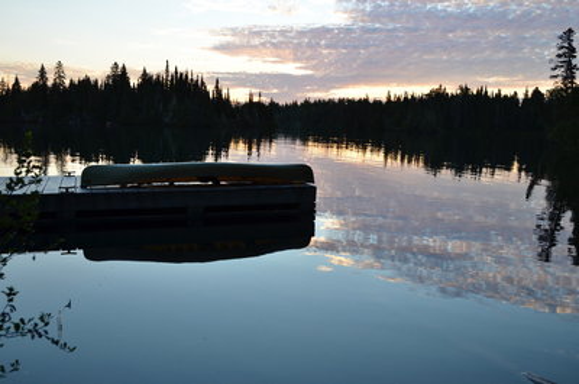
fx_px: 482
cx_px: 290
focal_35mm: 30
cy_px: 192
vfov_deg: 43.4
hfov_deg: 62.0
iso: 400
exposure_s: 1/100
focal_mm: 20
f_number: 5
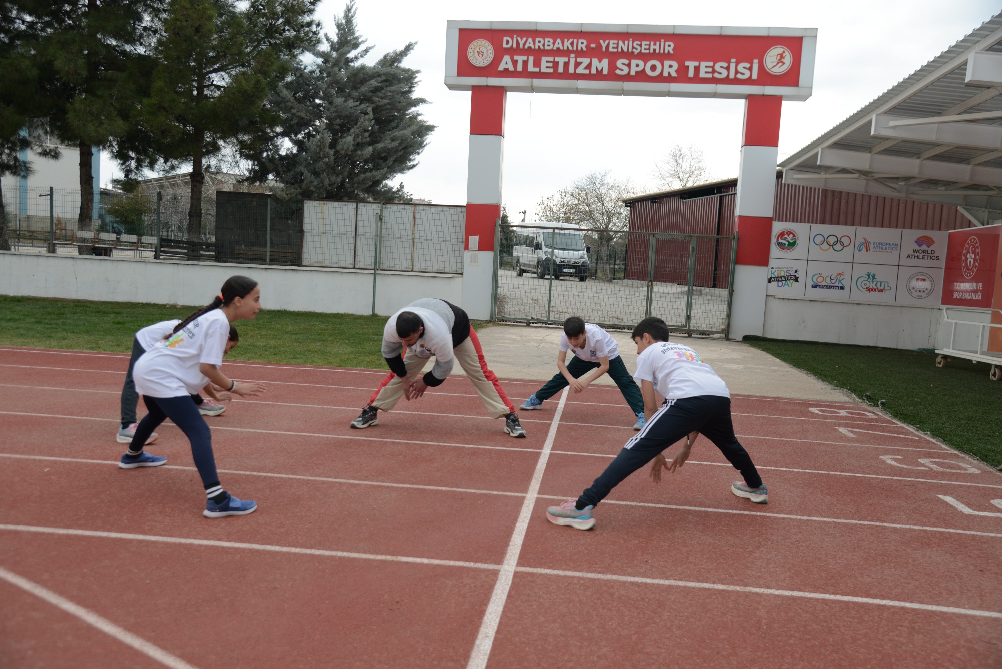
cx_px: 501
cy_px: 334
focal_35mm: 32
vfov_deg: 41.1
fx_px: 891
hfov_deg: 58.7
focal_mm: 32
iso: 500
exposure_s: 1/250
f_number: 5
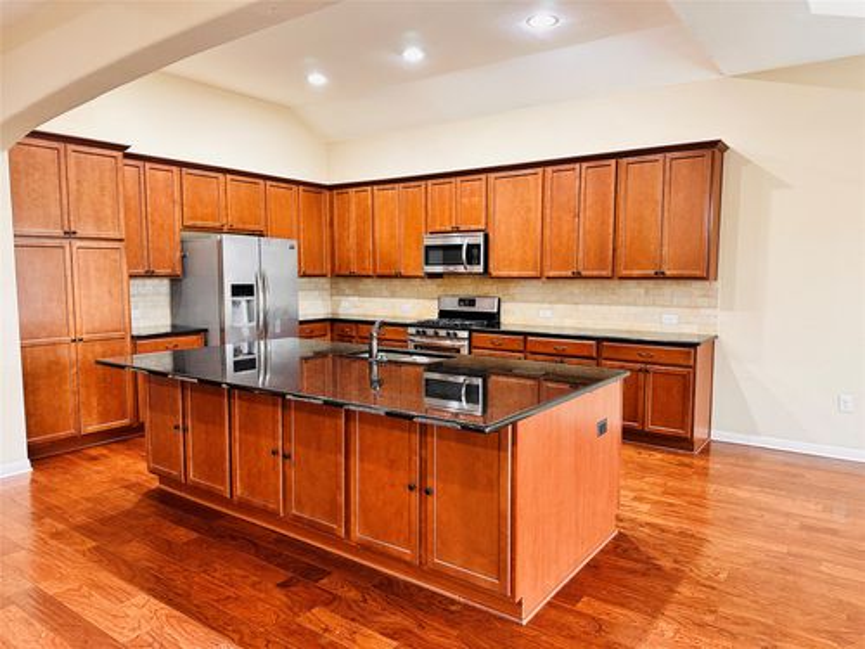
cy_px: 324
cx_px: 432
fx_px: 600
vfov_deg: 56.8
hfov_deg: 71.6
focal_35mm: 24
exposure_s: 1/60
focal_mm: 6.86
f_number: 1.78
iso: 320
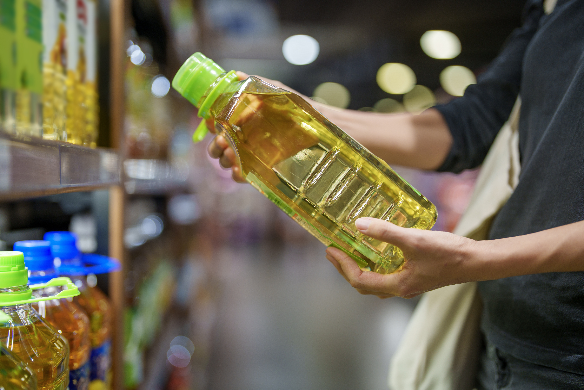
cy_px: 195
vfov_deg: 27.0
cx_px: 292
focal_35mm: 50
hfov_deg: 39.6
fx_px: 811
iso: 125
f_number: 1.4
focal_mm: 50
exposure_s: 1/125
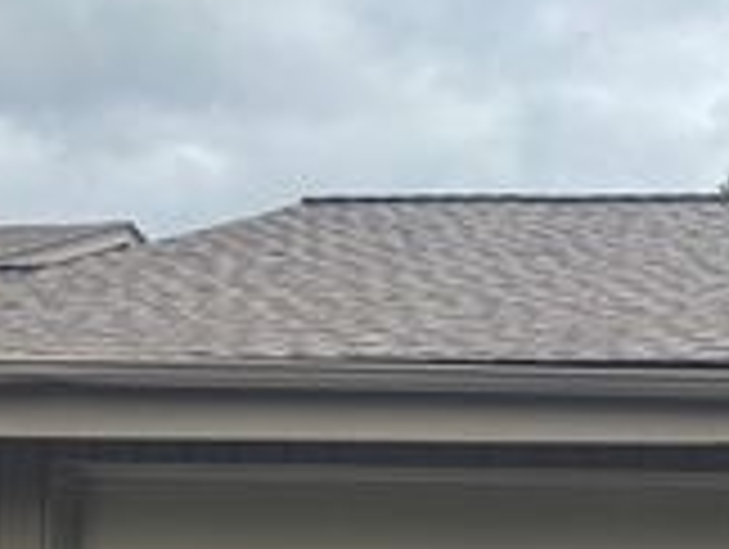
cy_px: 659
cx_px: 1012
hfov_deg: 22.7
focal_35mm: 74
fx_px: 1561
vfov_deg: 18.9
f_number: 1.78
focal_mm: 6.76
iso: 80
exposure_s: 1/2506
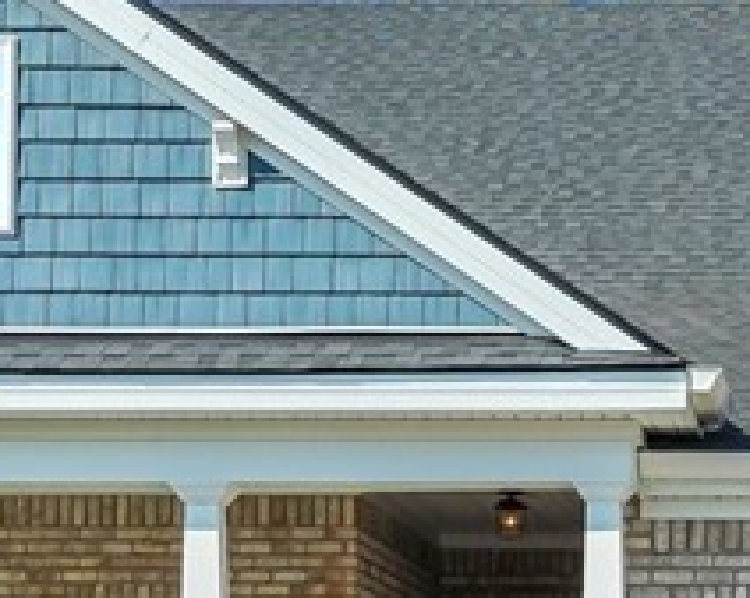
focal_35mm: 130
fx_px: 2882
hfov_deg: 14.4
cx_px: 853
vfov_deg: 11.6
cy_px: 709
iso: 320
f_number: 9
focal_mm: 27
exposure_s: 1/800
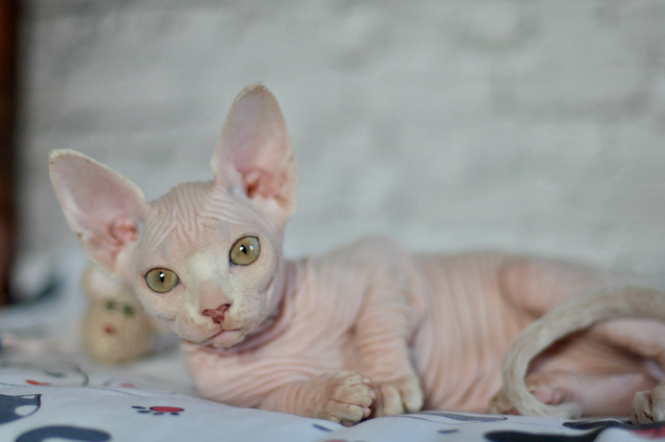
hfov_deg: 27.0
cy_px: 221
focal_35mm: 75
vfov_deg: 18.1
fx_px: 1384
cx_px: 332
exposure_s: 1/2000
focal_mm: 50
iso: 800
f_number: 1.4
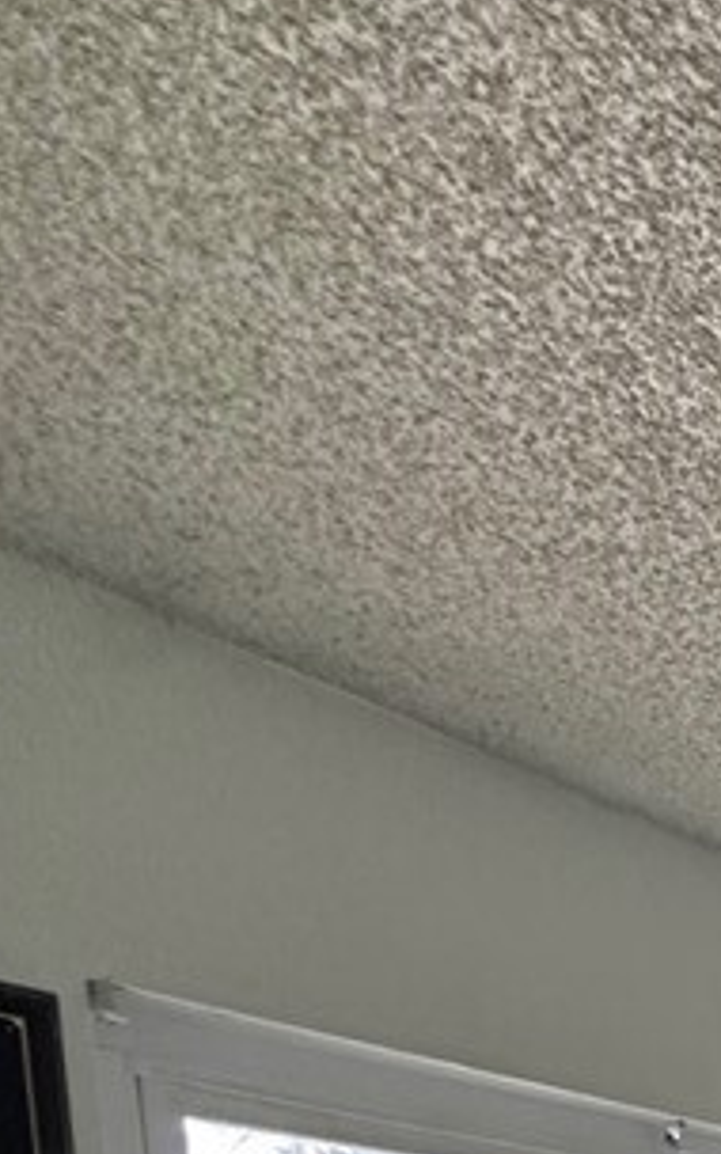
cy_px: 1640
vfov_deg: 29.0
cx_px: 1415
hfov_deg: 18.2
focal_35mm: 50
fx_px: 1572
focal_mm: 2.22
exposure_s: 1/80
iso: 320
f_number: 2.2
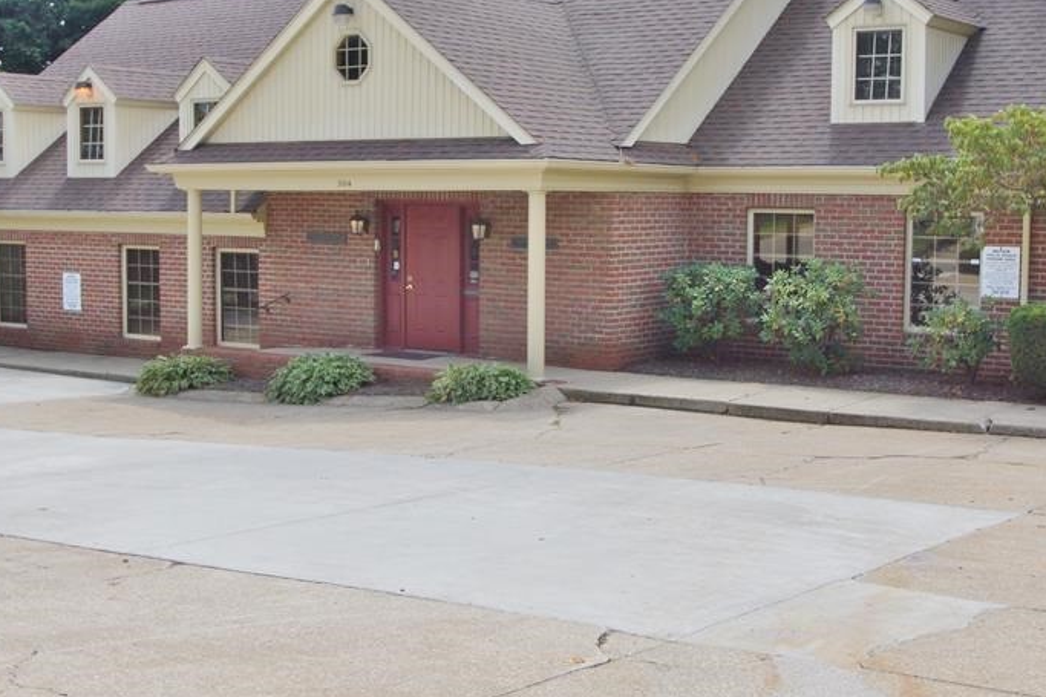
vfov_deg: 25.0
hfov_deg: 36.9
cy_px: 316
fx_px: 1569
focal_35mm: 54
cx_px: 545
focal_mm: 24
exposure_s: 1/200
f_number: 8
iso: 100
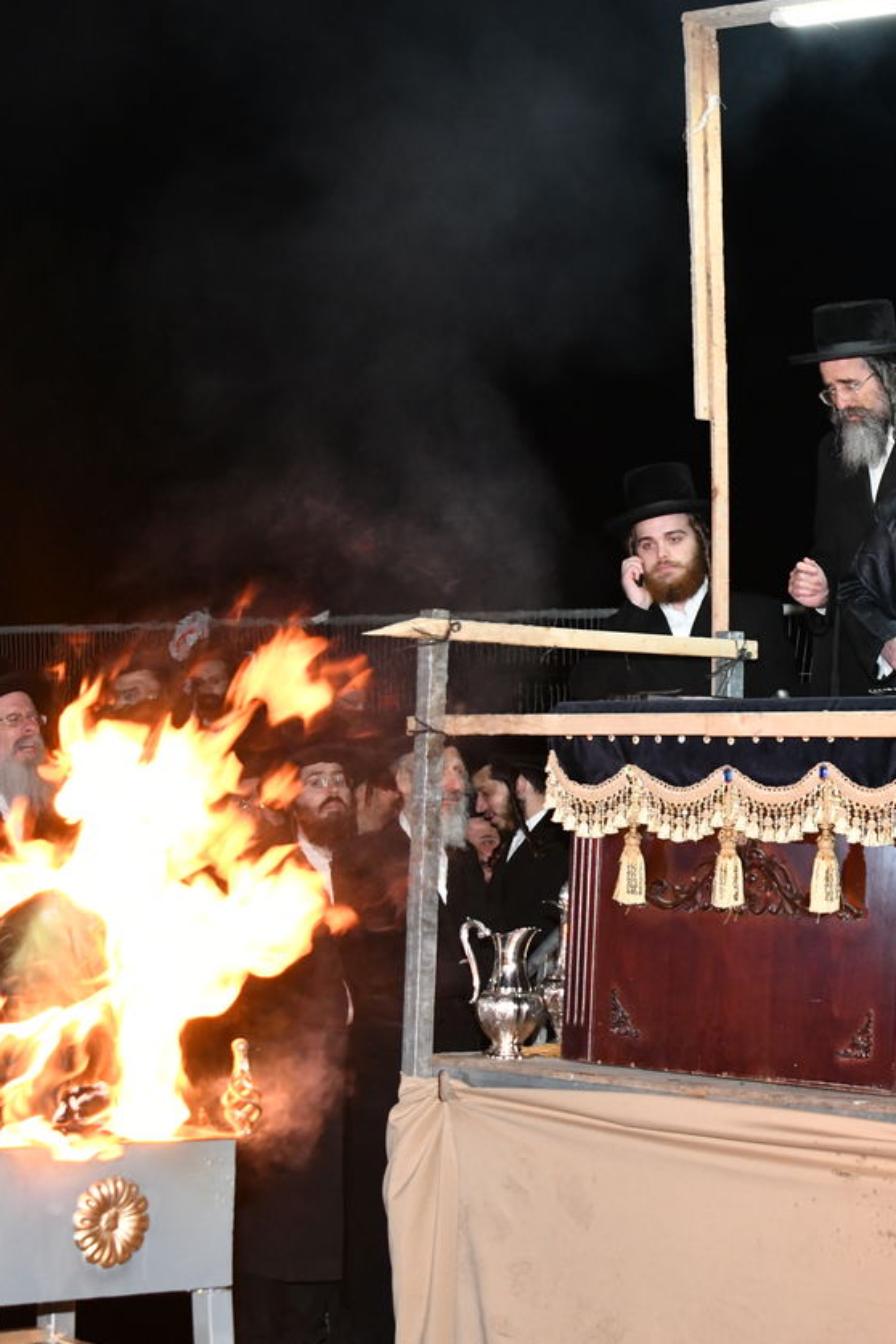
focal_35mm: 92
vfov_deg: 22.1
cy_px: 622
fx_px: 3434
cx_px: 708
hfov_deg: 14.8
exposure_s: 1/60
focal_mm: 55
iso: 3200
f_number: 9
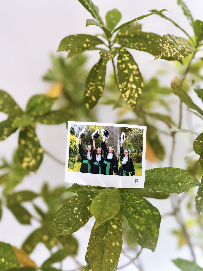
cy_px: 136
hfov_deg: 53.1
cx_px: 102
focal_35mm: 26
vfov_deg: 67.3
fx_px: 203
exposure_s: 1/60
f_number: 1.6
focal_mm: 5.1
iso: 80
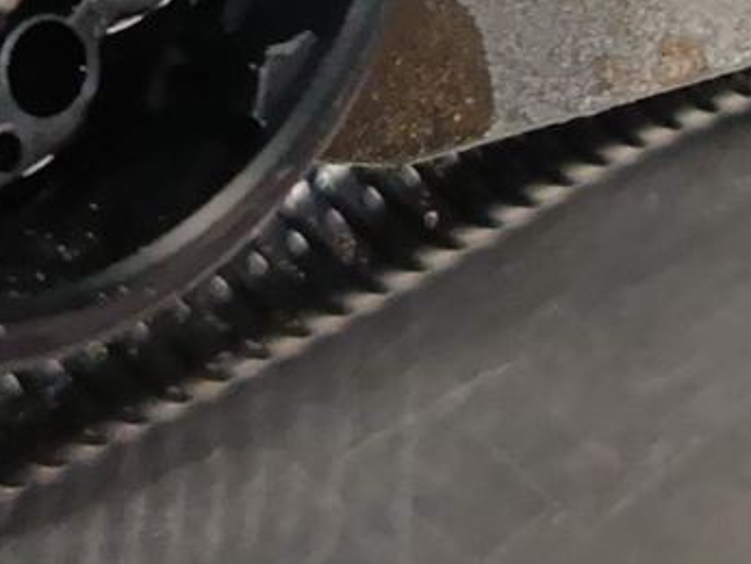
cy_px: -768
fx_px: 3083
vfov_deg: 9.4
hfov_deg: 13.6
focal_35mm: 142
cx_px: 836
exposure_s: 1/33.3
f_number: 1.7
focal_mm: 5.24
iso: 1200
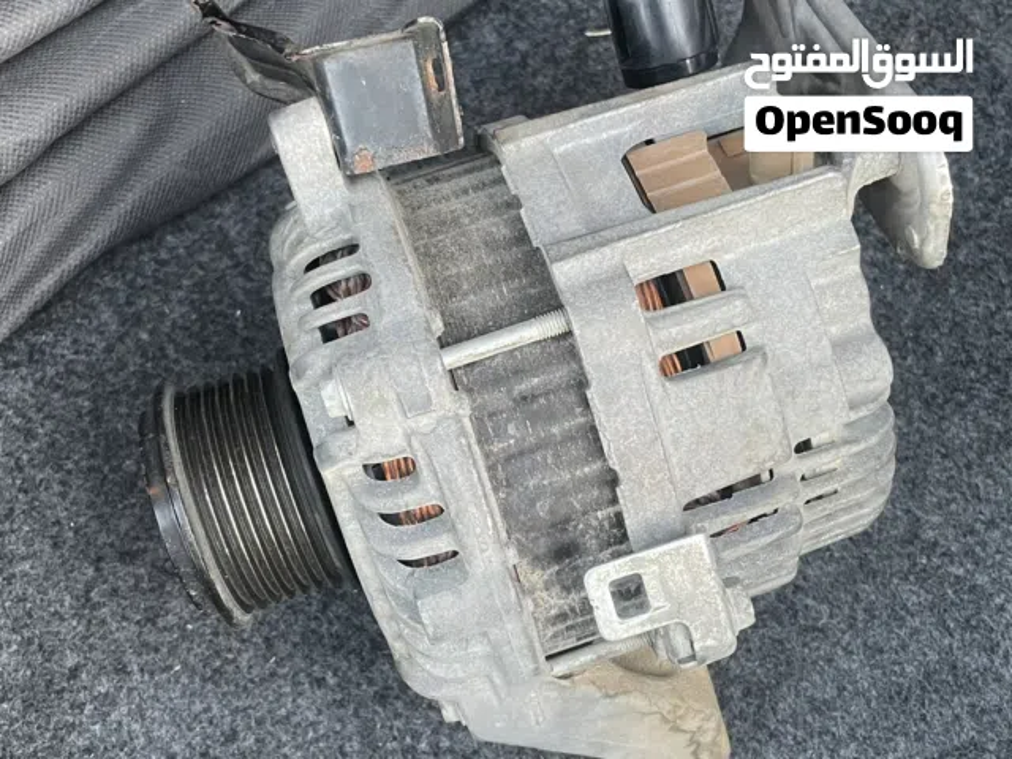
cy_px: 380
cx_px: 506
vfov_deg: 53.1
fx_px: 760
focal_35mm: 26
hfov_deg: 67.3
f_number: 1.6
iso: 250
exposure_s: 1/60
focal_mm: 4.2
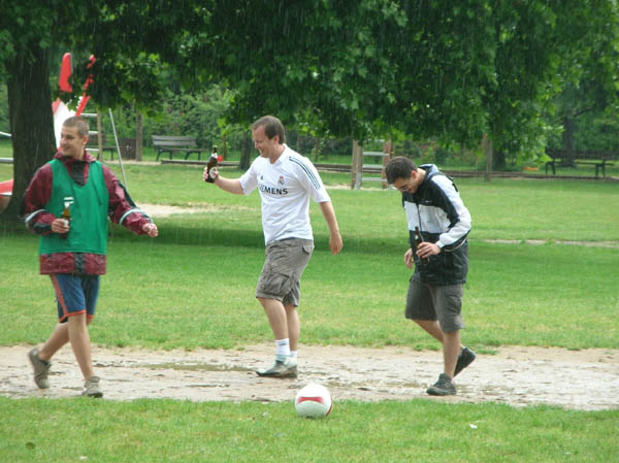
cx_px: 310
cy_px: 232
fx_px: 5414
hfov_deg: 6.5
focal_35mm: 303
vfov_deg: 4.9
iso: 50
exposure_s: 1/133
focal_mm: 50
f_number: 4.4
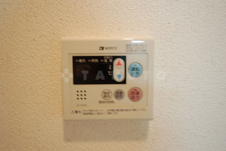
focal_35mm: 20
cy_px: 76
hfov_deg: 85.5
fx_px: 122
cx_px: 113
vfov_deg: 63.2
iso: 200
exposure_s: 1/4
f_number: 5
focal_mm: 13
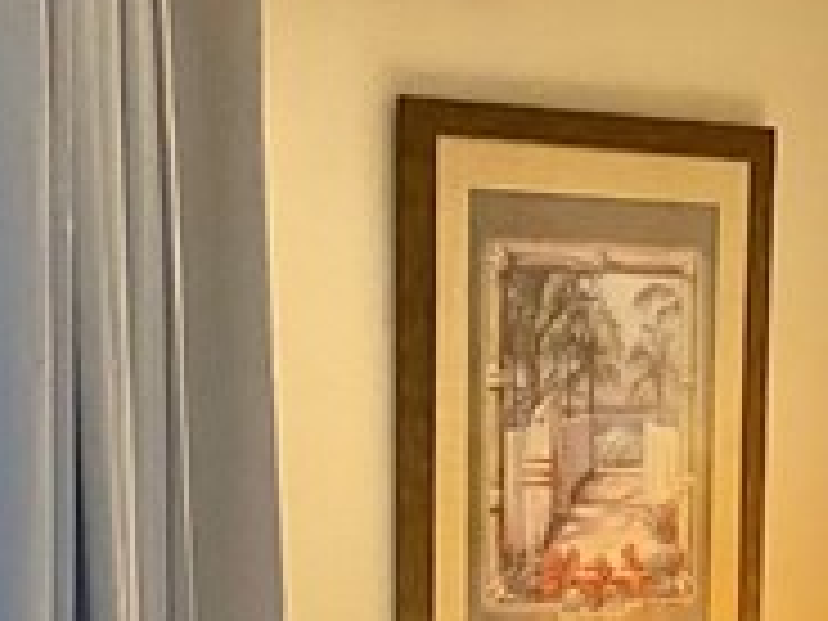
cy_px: 1008
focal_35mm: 145
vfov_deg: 9.8
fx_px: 3468
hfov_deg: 13.5
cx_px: 688
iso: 320
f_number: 1.8
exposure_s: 1/60
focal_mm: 4.25
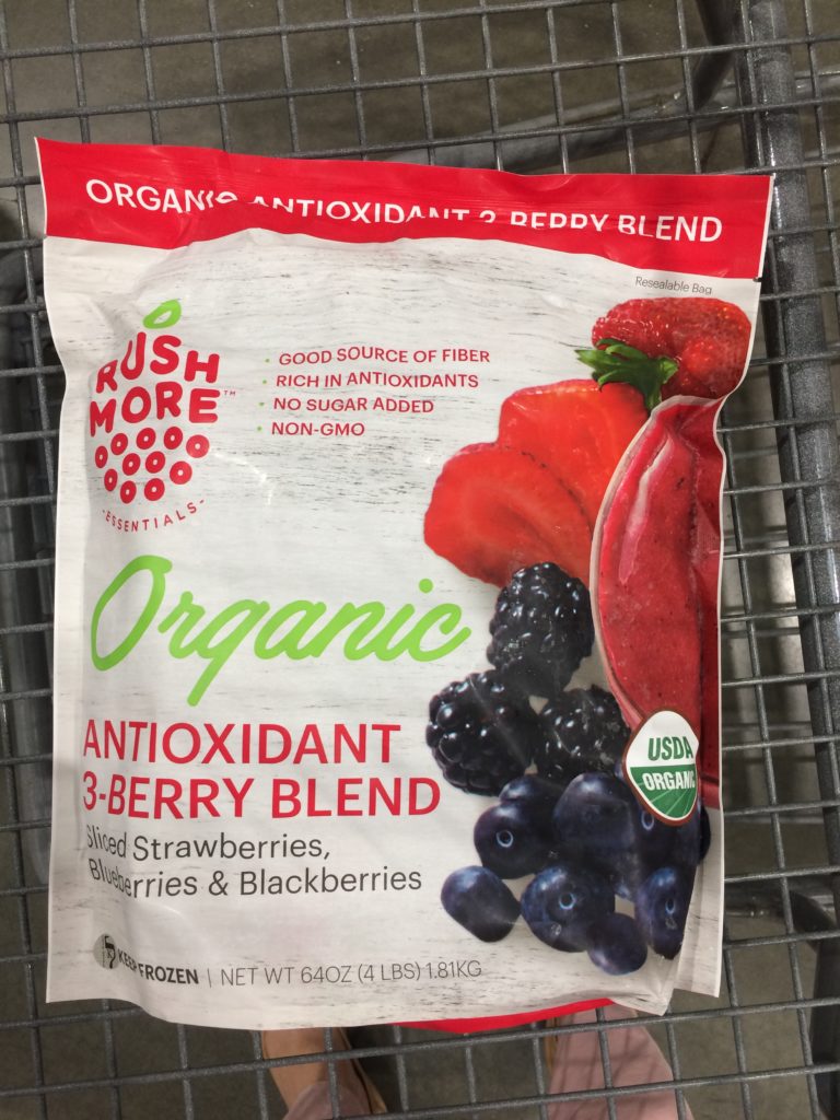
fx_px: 938
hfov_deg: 48.2
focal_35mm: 29
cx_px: 420
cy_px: 560
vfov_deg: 61.7
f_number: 2.2
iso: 64
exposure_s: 1/30
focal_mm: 4.15
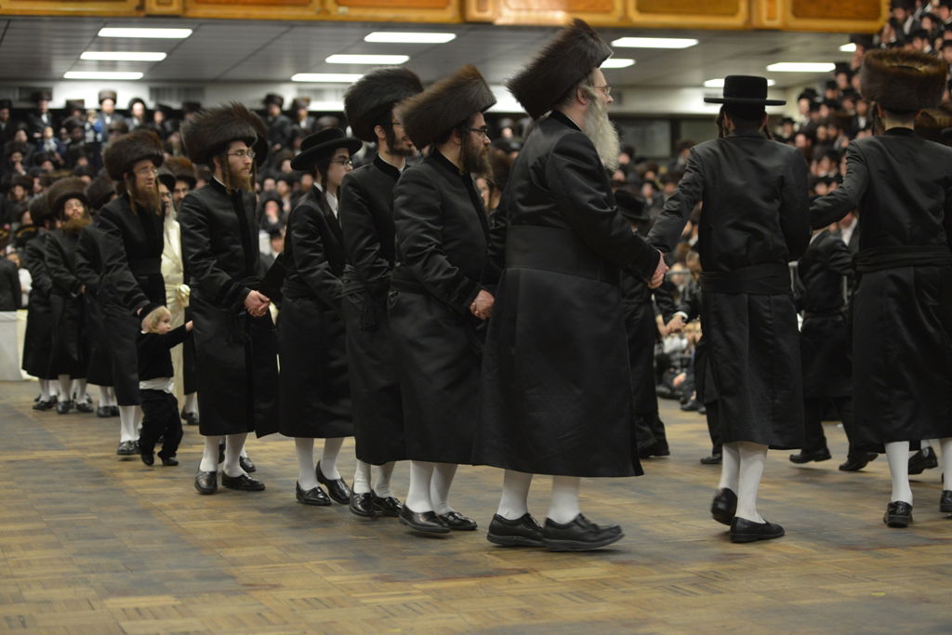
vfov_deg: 19.5
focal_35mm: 70
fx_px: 1851
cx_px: 476
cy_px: 318
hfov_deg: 28.8
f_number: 2.8
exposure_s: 1/160
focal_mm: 70
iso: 2200
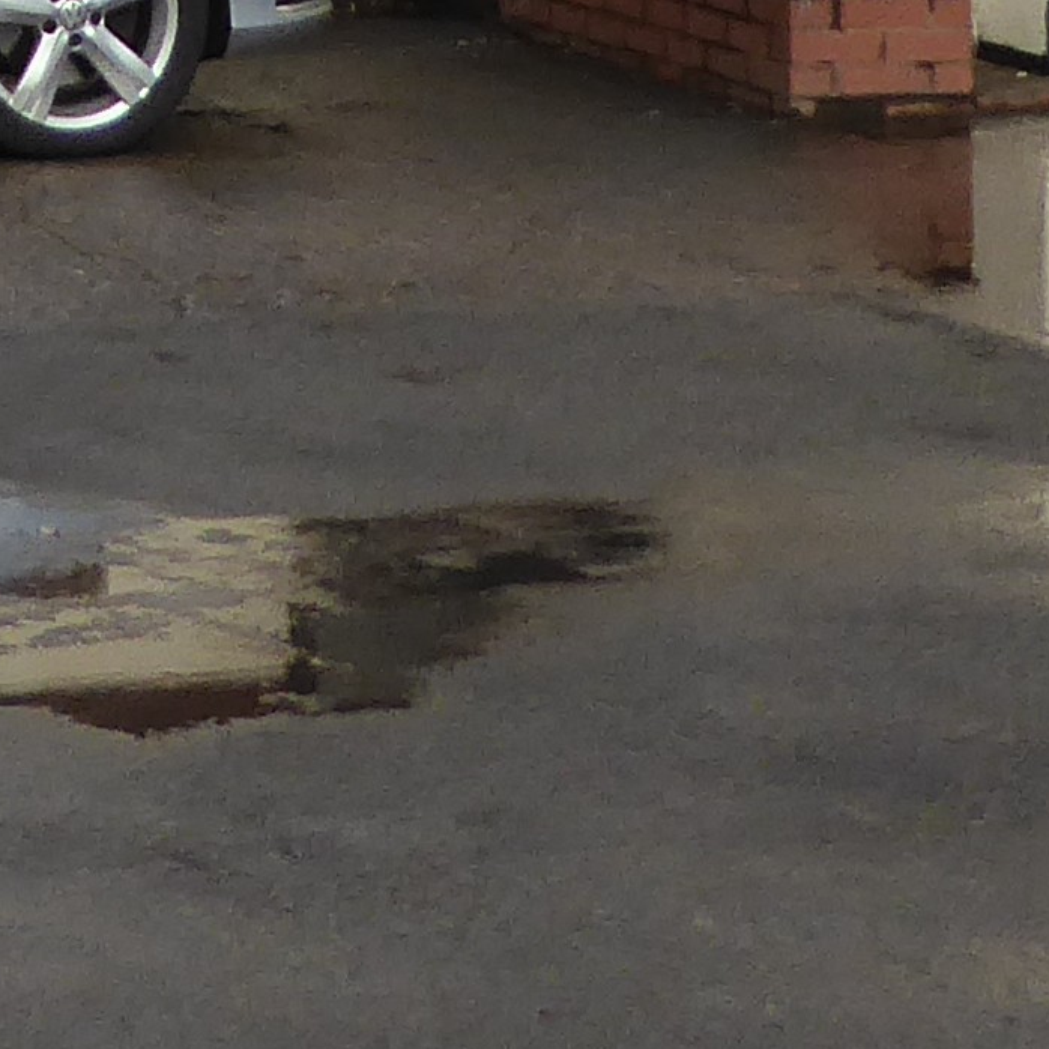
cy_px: -1066
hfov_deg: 11.1
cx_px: -216
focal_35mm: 155
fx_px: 5314
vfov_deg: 10.4
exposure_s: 1/640
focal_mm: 4.3
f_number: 3.3
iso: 160
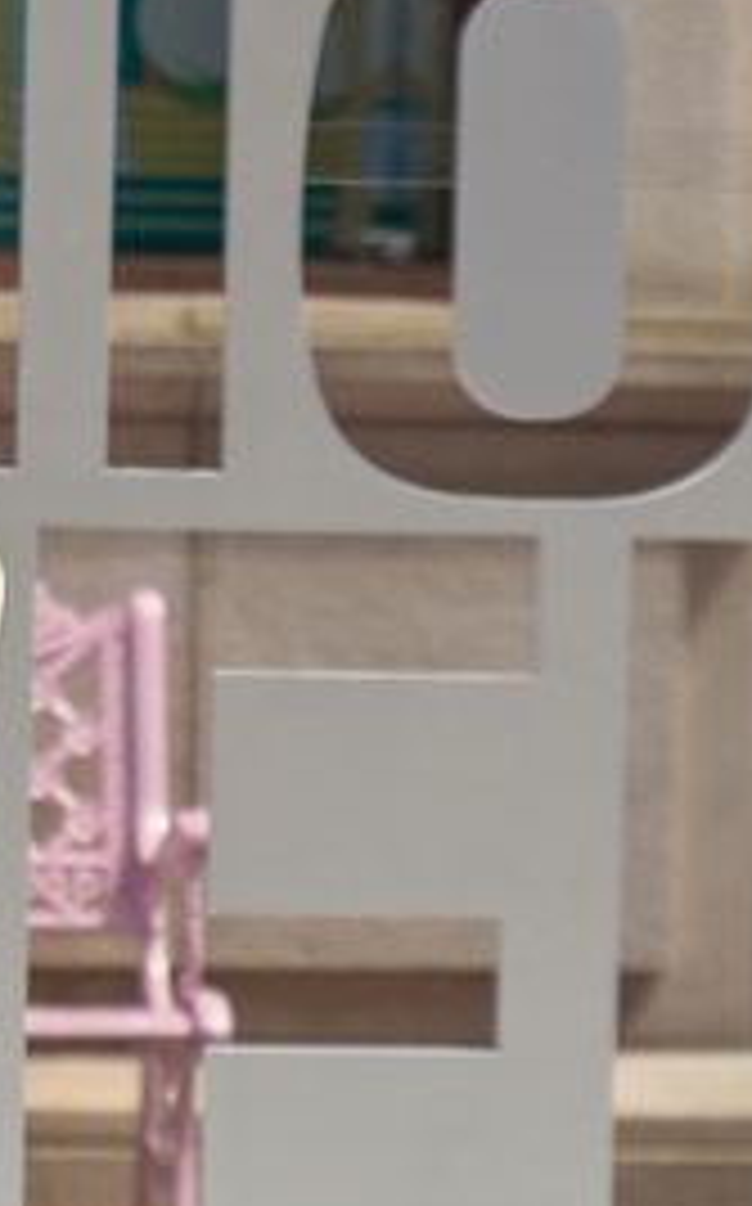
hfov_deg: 8.0
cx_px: -9
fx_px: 5324
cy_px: 900
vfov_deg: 12.9
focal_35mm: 162
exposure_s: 1/1000
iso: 125
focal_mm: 33
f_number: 4
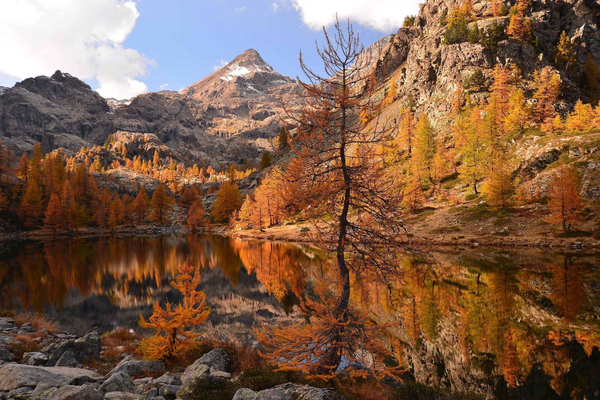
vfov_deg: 35.1
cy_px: 200
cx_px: 300
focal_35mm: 38
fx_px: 633
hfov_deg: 50.7
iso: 100
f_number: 7.1
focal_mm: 38
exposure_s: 1/40
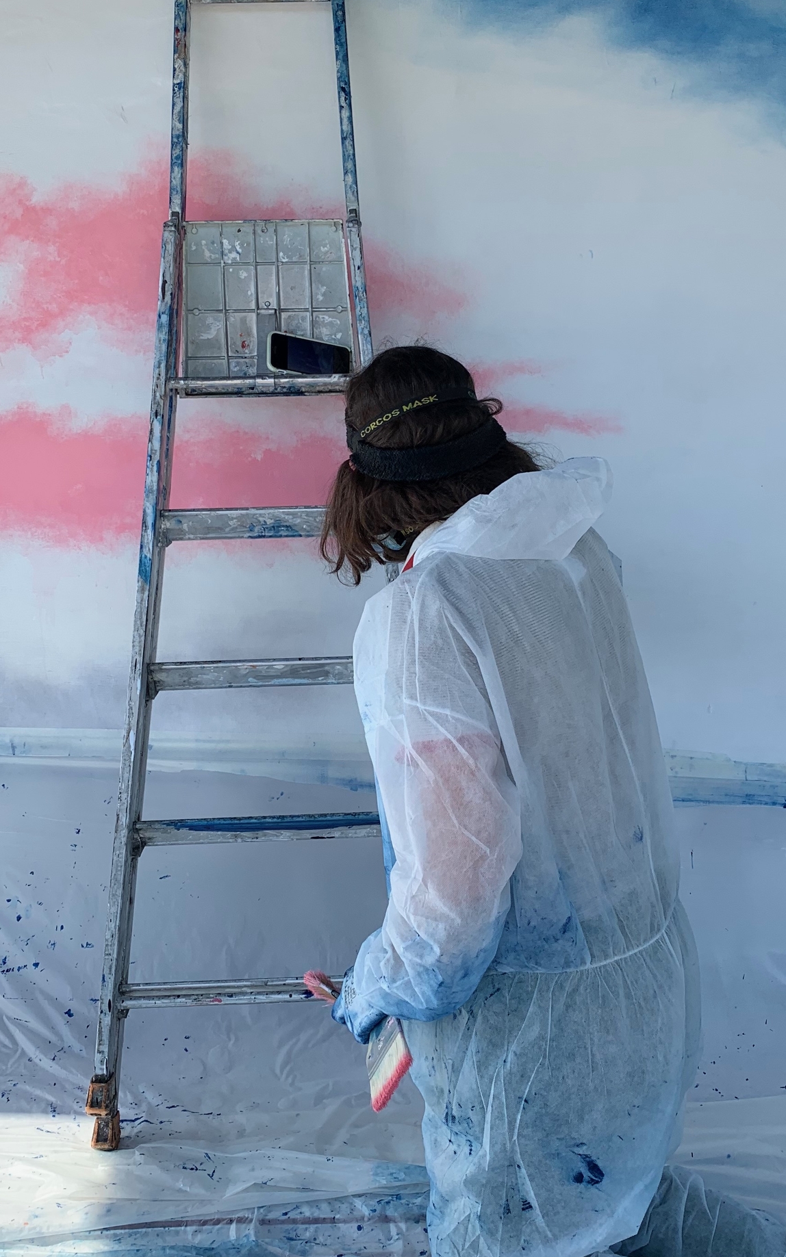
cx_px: 414
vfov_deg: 49.1
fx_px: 1371
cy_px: 529
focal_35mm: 40
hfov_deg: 32.0
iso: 25
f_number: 1.8
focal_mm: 4.25
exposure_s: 1/722
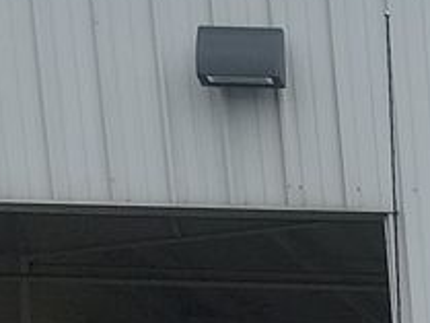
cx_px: 1152
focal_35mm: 184
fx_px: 2287
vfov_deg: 6.8
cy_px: 1138
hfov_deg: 9.2
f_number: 1.8
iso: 50
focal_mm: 6.7
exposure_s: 1/326
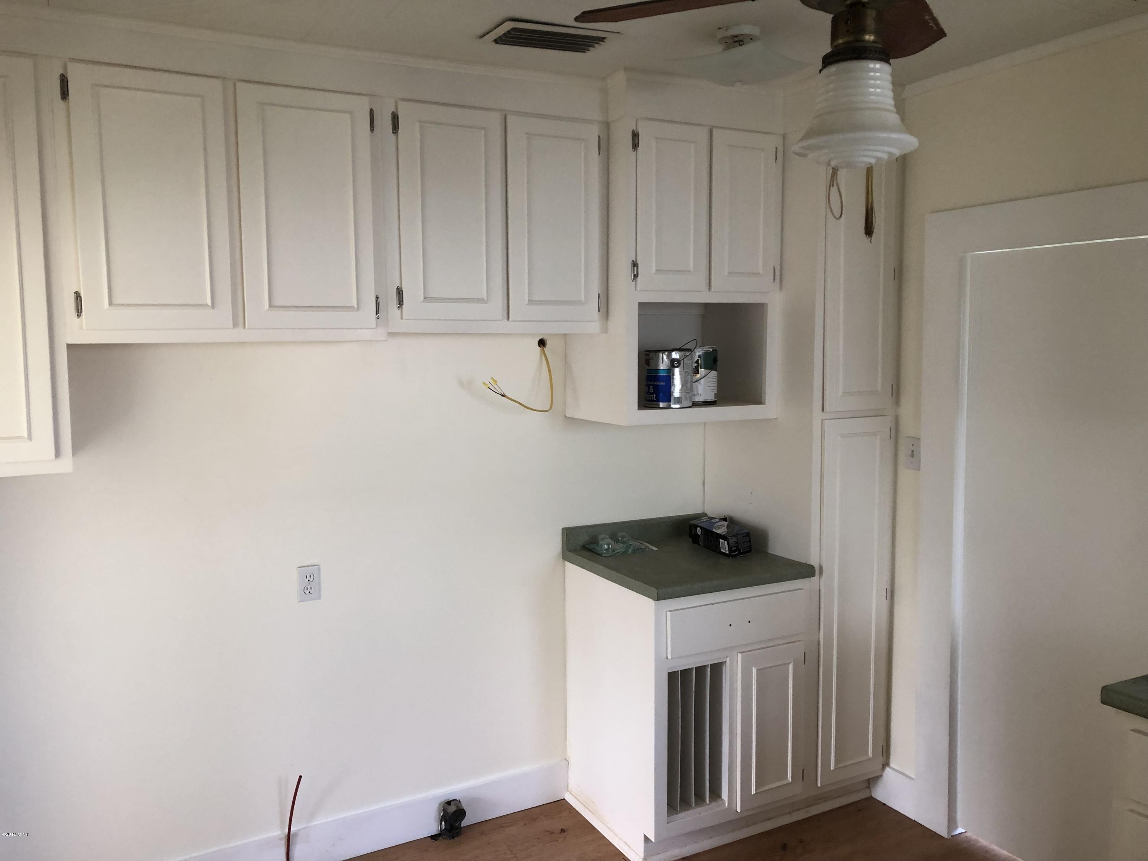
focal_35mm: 28
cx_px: 574
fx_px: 929
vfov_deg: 49.7
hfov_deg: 63.4
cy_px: 430
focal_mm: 3.99
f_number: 1.8
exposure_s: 1/30
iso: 25
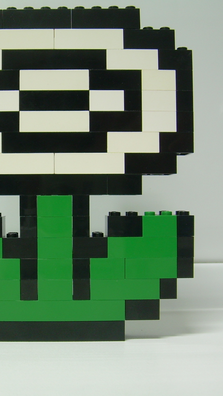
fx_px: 589
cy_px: 195
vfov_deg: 37.2
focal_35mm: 56
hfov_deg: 21.2
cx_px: 42
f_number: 2.8
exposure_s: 1/5.7
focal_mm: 6.3
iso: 50
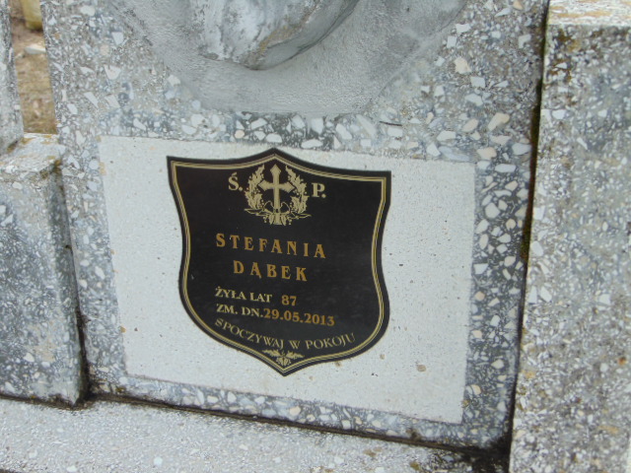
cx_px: 316
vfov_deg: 29.1
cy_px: 236
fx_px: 911
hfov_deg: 38.2
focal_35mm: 50
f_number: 3.5
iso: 80
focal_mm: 9
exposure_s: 1/320
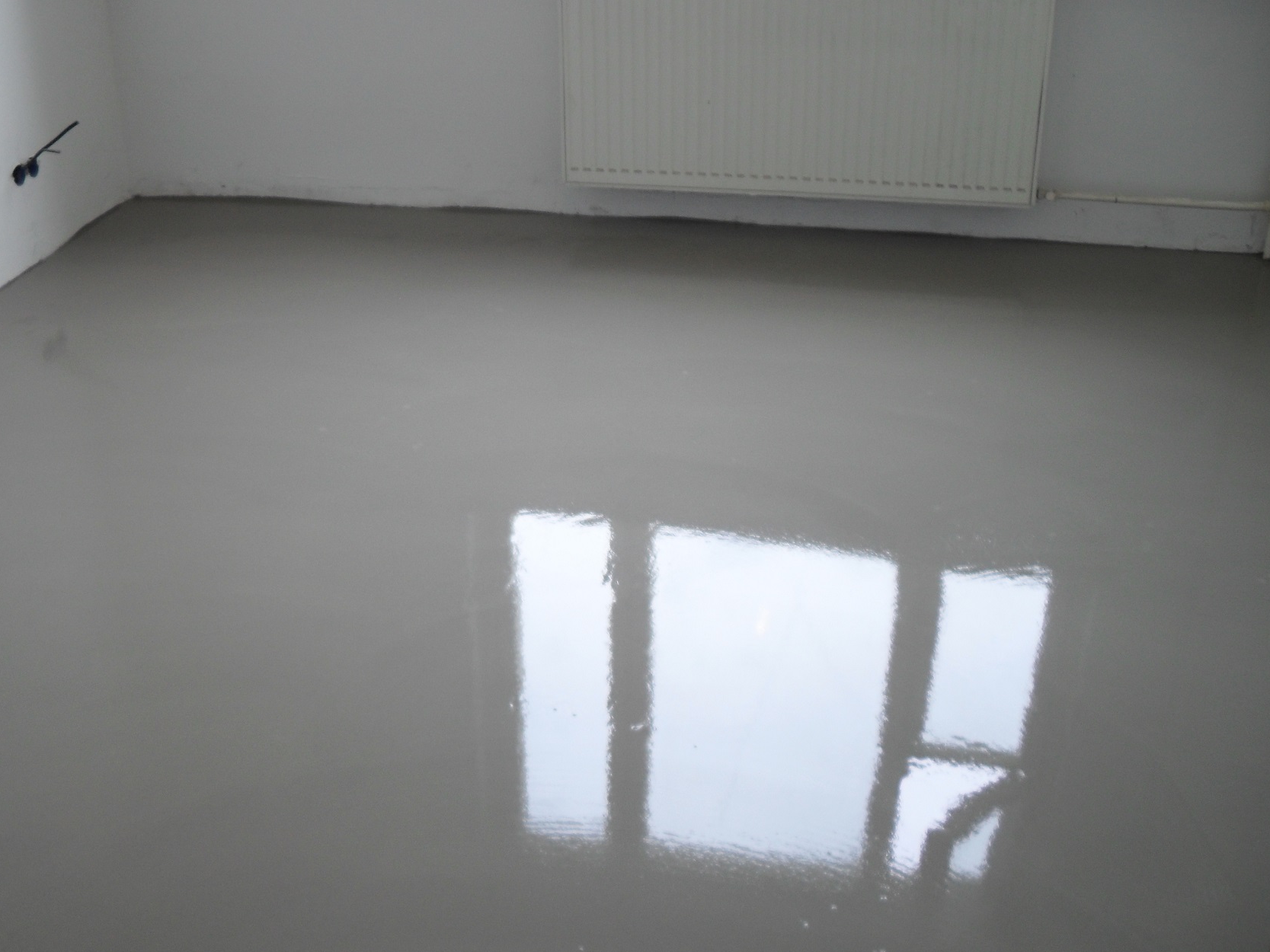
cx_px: 539
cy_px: 522
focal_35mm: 42
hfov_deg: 44.7
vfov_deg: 34.3
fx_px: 1541
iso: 100
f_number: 2.8
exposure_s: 1/60
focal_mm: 6.2
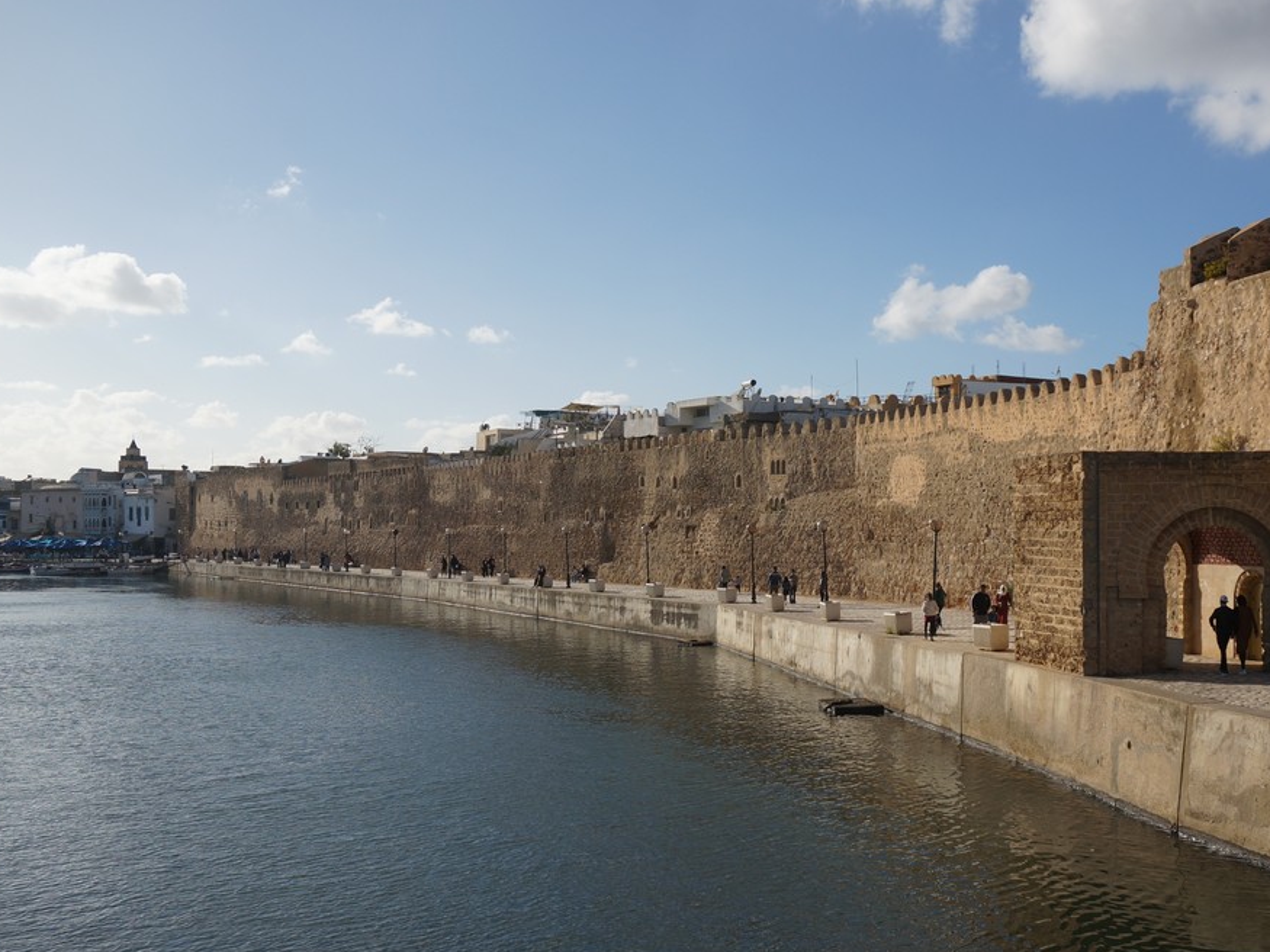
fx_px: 1382
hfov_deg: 48.5
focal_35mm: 38
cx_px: 855
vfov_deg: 38.0
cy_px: 522
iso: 100
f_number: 6.3
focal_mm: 19
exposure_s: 1/800
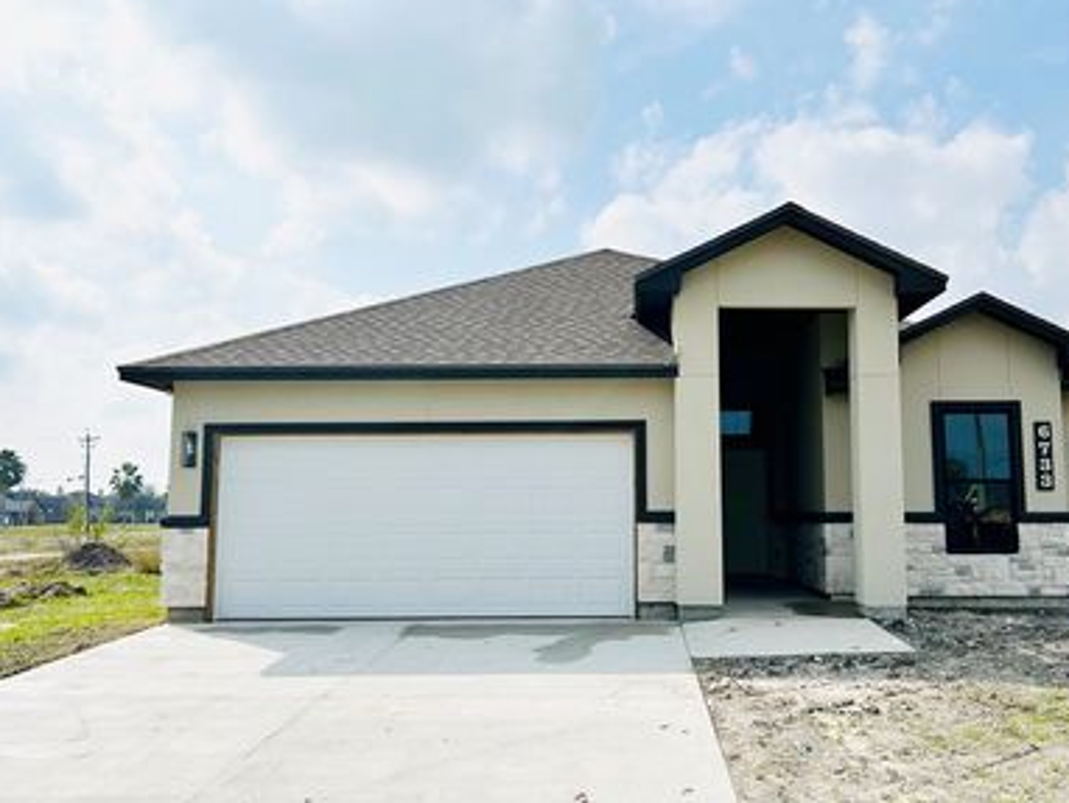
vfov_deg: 41.8
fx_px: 1051
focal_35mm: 34
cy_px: 390
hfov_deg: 53.8
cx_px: 602
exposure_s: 1/14286
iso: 50
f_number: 1.5
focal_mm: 5.7
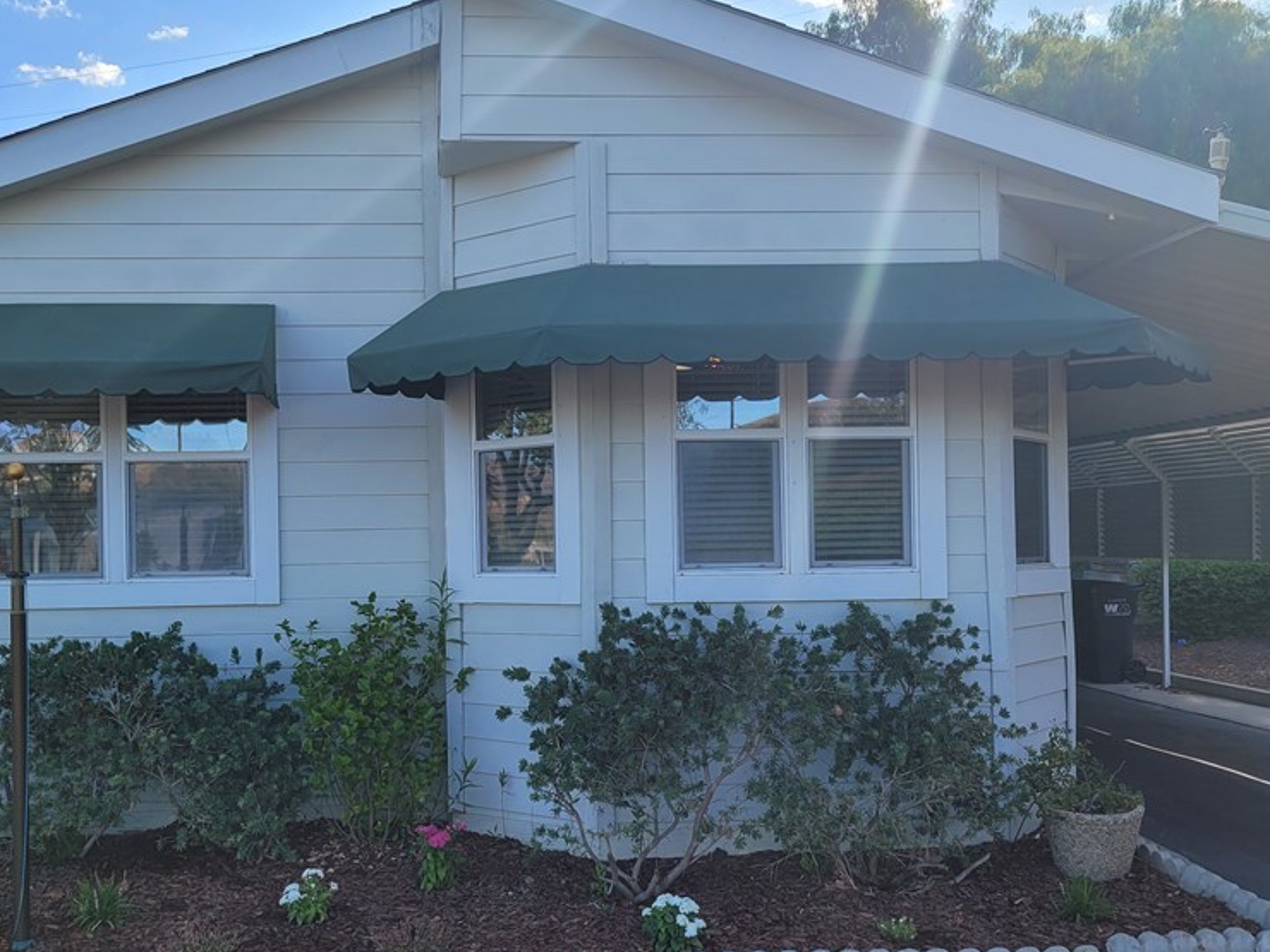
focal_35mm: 36
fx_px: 1321
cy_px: 557
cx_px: 484
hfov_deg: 50.9
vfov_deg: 39.5
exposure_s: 1/1076
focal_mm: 5.4
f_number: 1.8
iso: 40
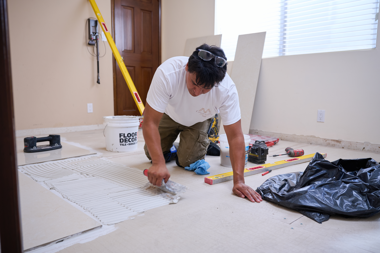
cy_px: 126
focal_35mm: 30
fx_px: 311
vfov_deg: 44.2
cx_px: 190
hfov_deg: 62.8
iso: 360
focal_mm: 29.5
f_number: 3.5
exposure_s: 1/160
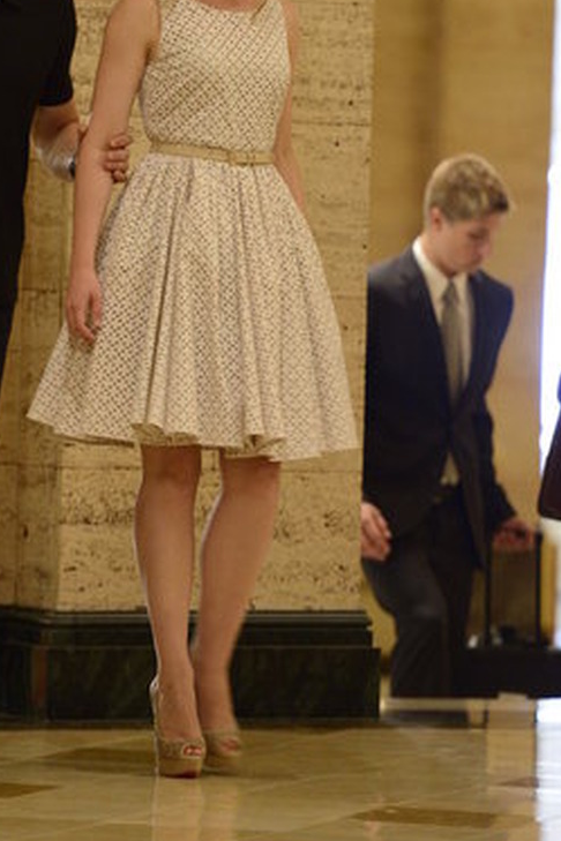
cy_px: 281
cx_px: 129
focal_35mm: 281
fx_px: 6568
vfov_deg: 7.3
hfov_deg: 4.9
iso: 3200
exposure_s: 1/100
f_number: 2.8
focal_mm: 175
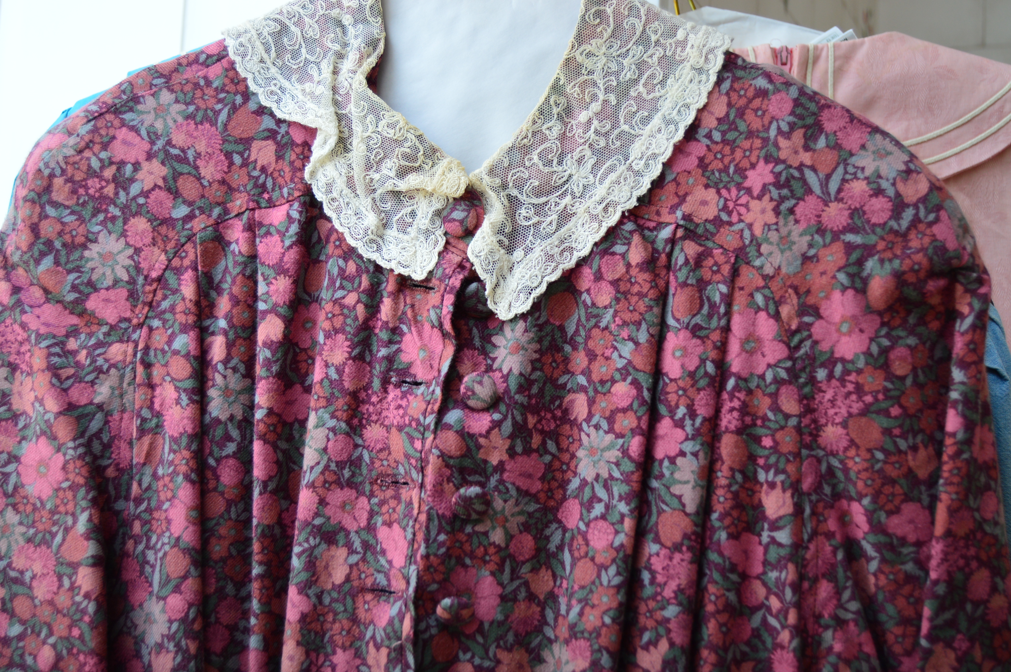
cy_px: 336
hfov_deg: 46.4
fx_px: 1178
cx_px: 506
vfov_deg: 31.8
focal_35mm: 42
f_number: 4
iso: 200
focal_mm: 28
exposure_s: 1/200
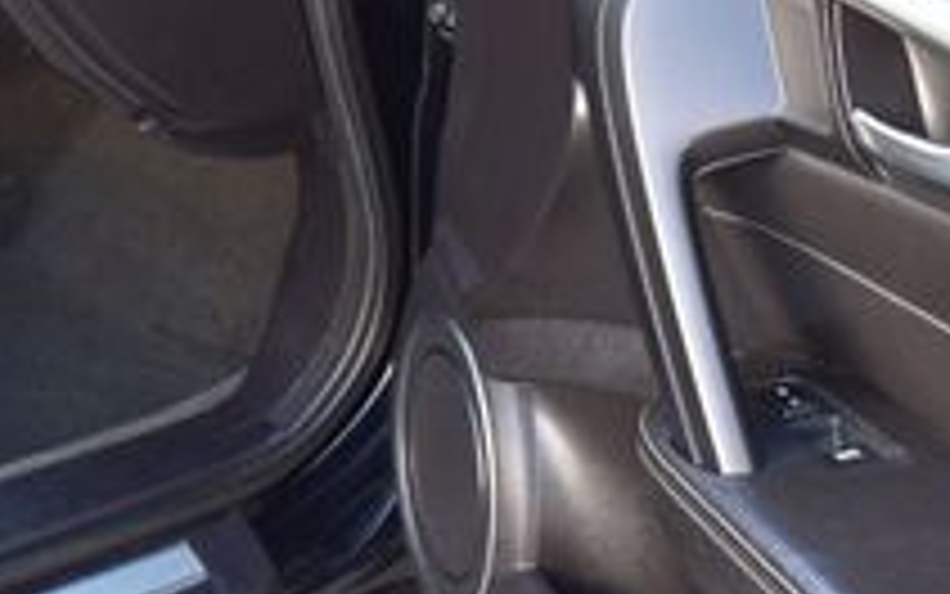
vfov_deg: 12.7
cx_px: -221
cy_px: 18
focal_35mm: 102
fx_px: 2642
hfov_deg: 19.1
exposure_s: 1/20
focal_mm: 22
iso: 400
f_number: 6.3
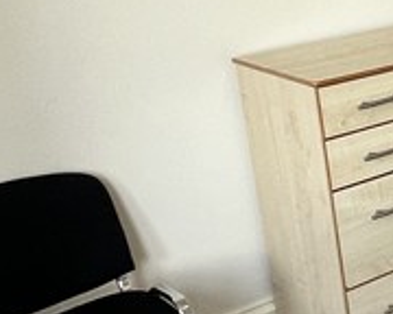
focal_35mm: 72
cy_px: 78
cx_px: 710
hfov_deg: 19.6
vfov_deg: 21.1
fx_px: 837
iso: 80
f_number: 1.8
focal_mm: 1.57
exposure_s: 1/99
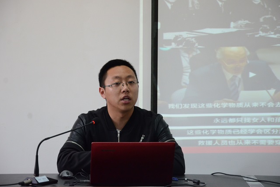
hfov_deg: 15.8
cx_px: 142
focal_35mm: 130
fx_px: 1008
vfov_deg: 10.6
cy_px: 94
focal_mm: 85
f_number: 5.6
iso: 2500
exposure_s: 1/180
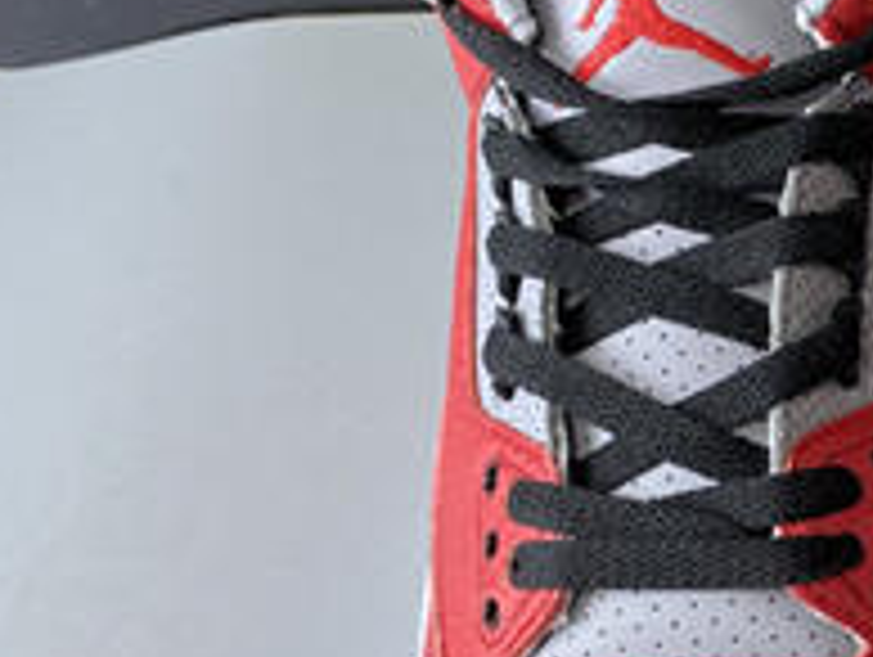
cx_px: 1224
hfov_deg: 20.0
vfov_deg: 16.9
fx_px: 2197
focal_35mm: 87
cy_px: 484
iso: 100
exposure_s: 1/50
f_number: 1.8
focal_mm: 4.25
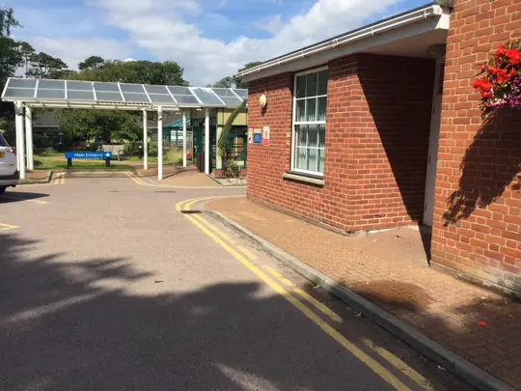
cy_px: 196
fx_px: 436
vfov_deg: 48.2
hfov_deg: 61.7
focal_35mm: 29
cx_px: 260
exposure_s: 1/2083
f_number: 2.2
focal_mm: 4.15
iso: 32
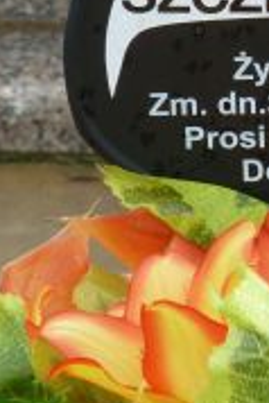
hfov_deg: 2.7
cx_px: 312
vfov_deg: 4.0
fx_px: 5716
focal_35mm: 511
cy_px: 57
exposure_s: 1/125
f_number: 4.5
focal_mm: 29.9
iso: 200
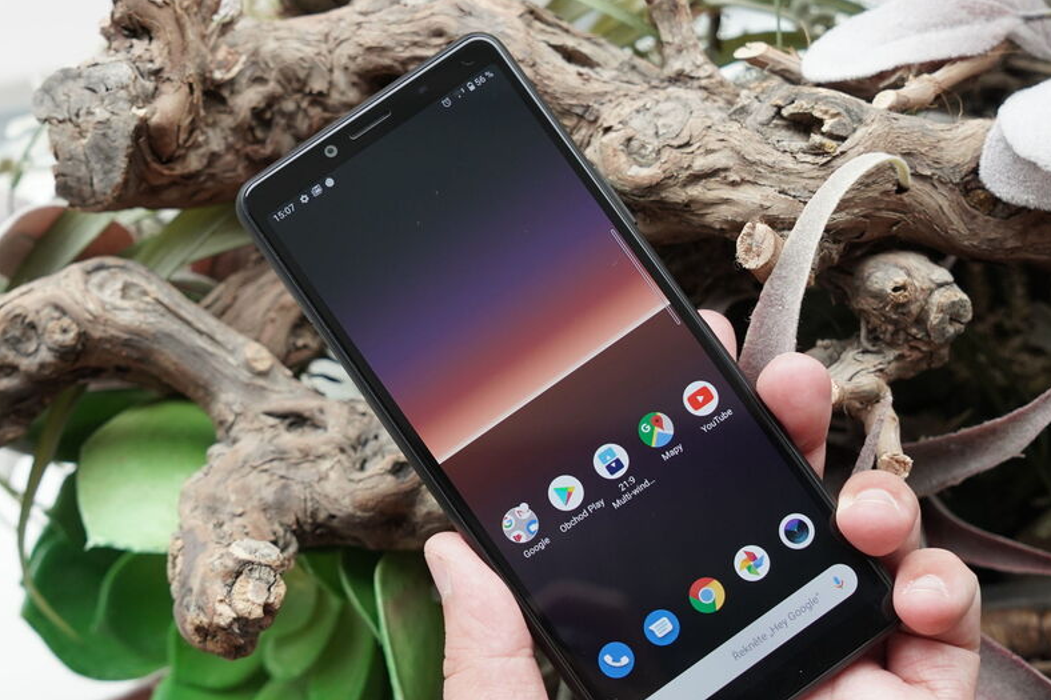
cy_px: 413
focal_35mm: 61
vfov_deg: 22.2
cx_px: 554
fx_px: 1780
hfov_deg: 32.9
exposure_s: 1/200
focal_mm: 50
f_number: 6.3
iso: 1600
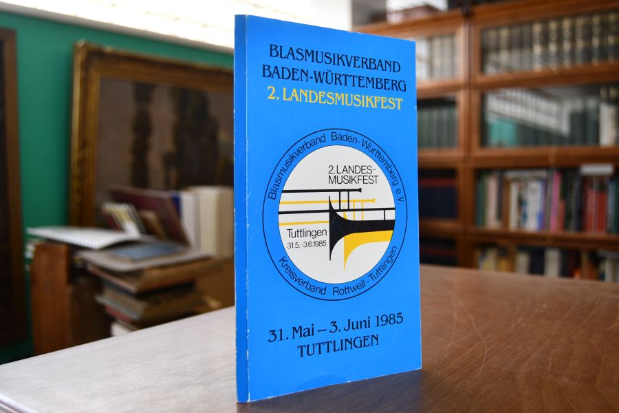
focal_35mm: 34
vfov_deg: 38.9
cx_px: 310
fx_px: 585
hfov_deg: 55.8
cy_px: 206
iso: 800
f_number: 3.8
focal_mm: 23
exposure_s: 1/250
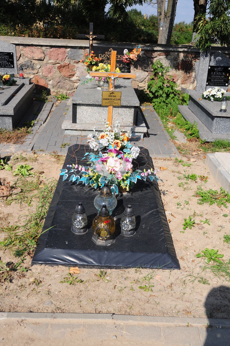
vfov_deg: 57.3
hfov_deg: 39.9
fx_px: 317
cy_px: 173
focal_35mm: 33
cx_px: 115
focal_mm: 22
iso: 200
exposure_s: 1/800
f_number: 7.1
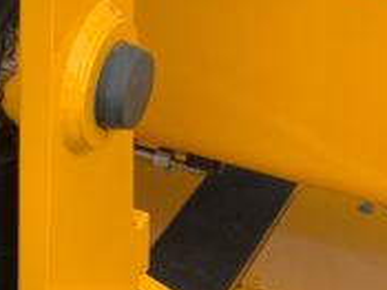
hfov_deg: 18.3
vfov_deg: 13.9
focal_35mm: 106
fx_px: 1184
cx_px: 60
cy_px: 190
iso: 16
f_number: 1.8
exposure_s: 1/435
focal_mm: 3
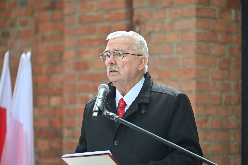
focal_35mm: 180
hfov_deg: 11.4
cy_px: 82
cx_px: 124
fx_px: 1240
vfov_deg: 7.6
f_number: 2.8
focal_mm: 180
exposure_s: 1/400
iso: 640
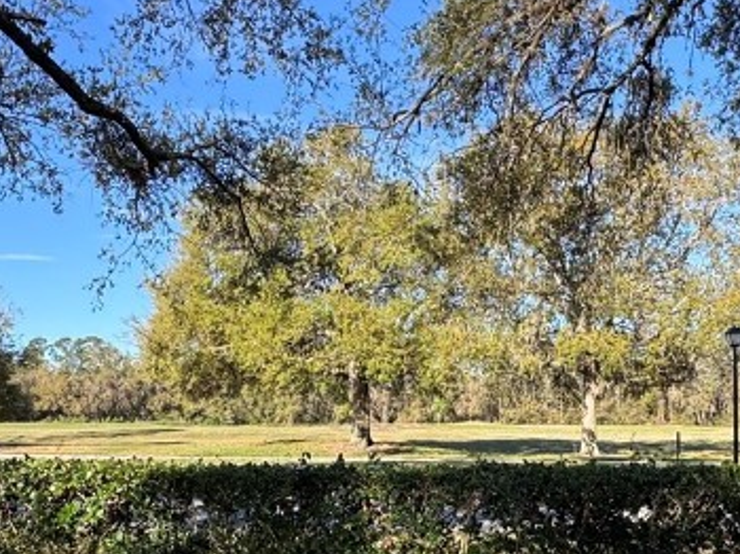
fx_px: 876
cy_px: 400
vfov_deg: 34.5
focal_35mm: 41
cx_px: 402
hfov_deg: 45.8
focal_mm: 2.22
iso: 50
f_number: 2.2
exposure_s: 1/910
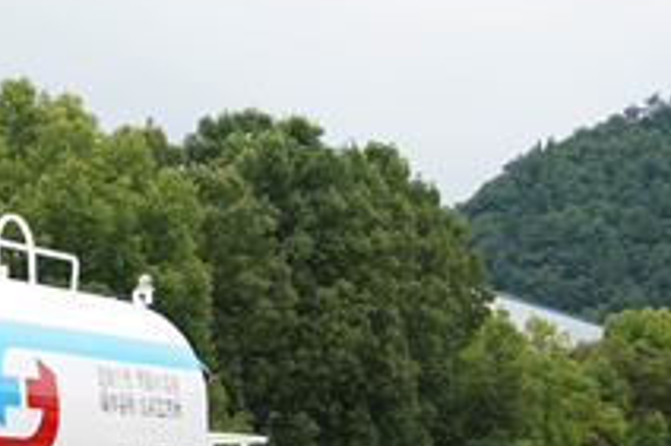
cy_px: 444
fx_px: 2179
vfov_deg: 11.6
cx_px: -491
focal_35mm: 117
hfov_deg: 15.4
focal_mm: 31
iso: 160
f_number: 4.5
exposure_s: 1/320
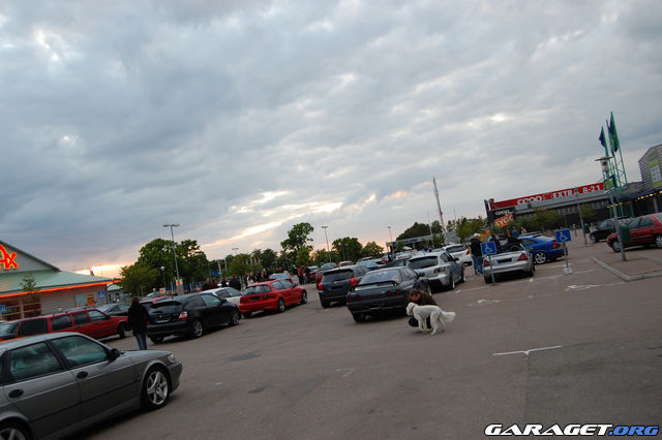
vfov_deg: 39.9
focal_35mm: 33
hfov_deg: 57.2
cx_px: 331
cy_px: 220
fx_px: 606
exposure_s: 1/125
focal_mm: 22
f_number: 5.6
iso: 400
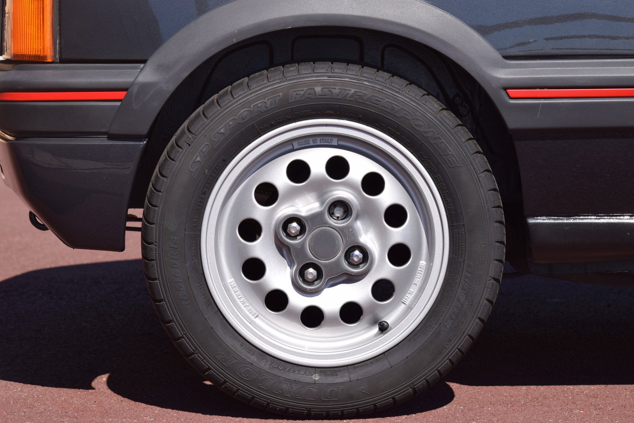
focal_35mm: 106
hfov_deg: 19.3
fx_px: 1867
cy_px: 213
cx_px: 315
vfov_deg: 12.9
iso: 200
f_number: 7.1
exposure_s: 1/800
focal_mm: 70
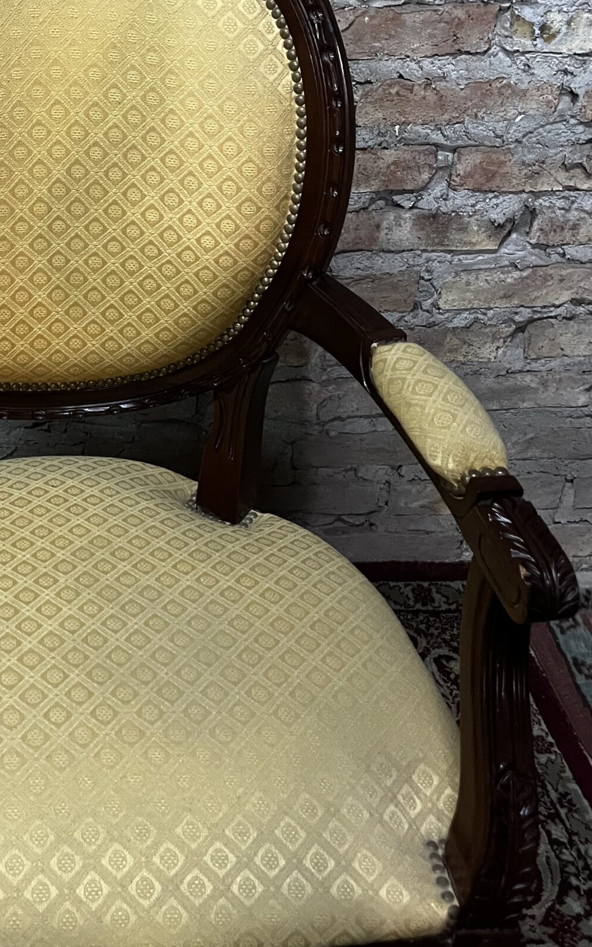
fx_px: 1136
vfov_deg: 44.3
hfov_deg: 27.9
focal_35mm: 44
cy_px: 284
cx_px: 40
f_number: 1.6
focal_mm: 5.1
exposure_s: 1/33
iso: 400
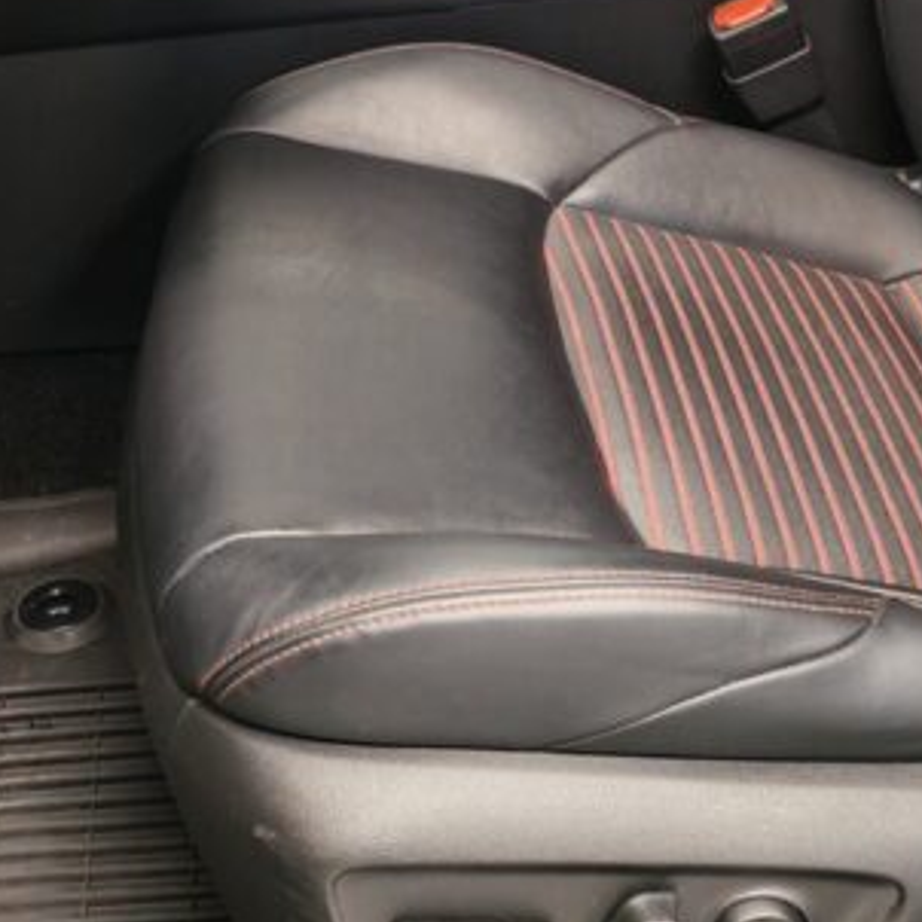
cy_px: -46
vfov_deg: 23.7
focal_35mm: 69
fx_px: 2079
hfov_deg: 25.0
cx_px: 421
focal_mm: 5.4
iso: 250
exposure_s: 1/50
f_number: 1.6
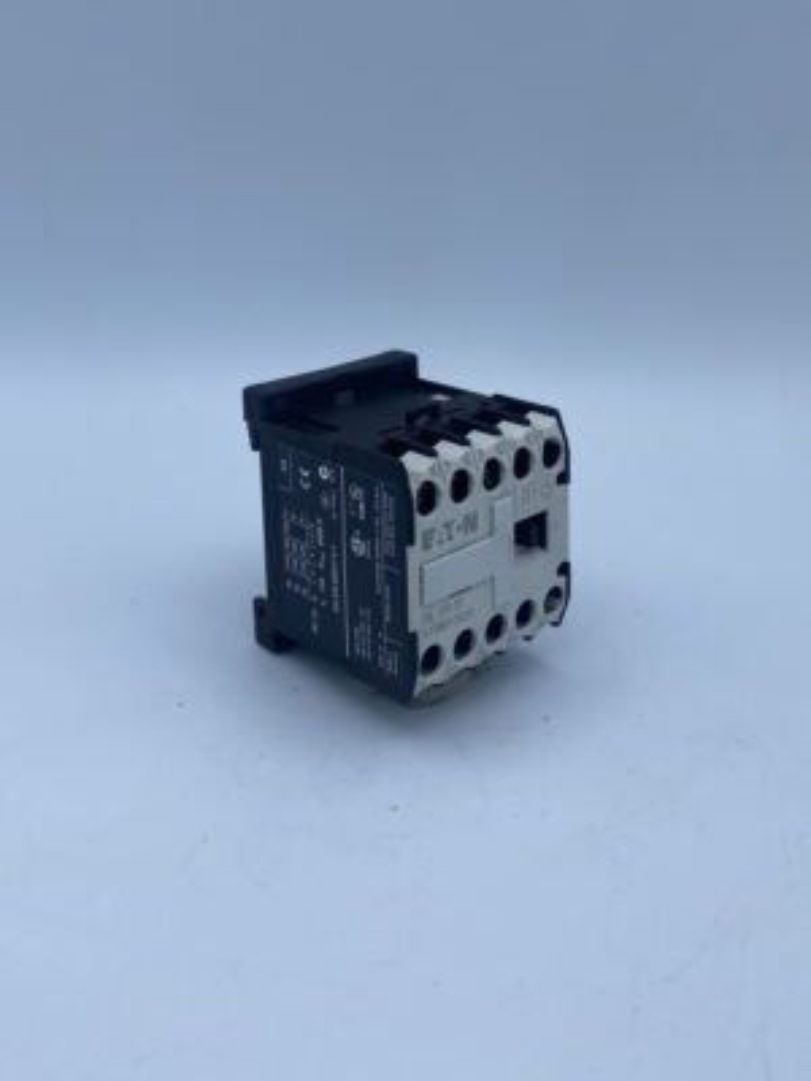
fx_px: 812
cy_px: 540
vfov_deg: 67.3
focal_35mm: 26
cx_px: 406
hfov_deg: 53.1
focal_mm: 4.25
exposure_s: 1/1362
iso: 32
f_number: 1.8
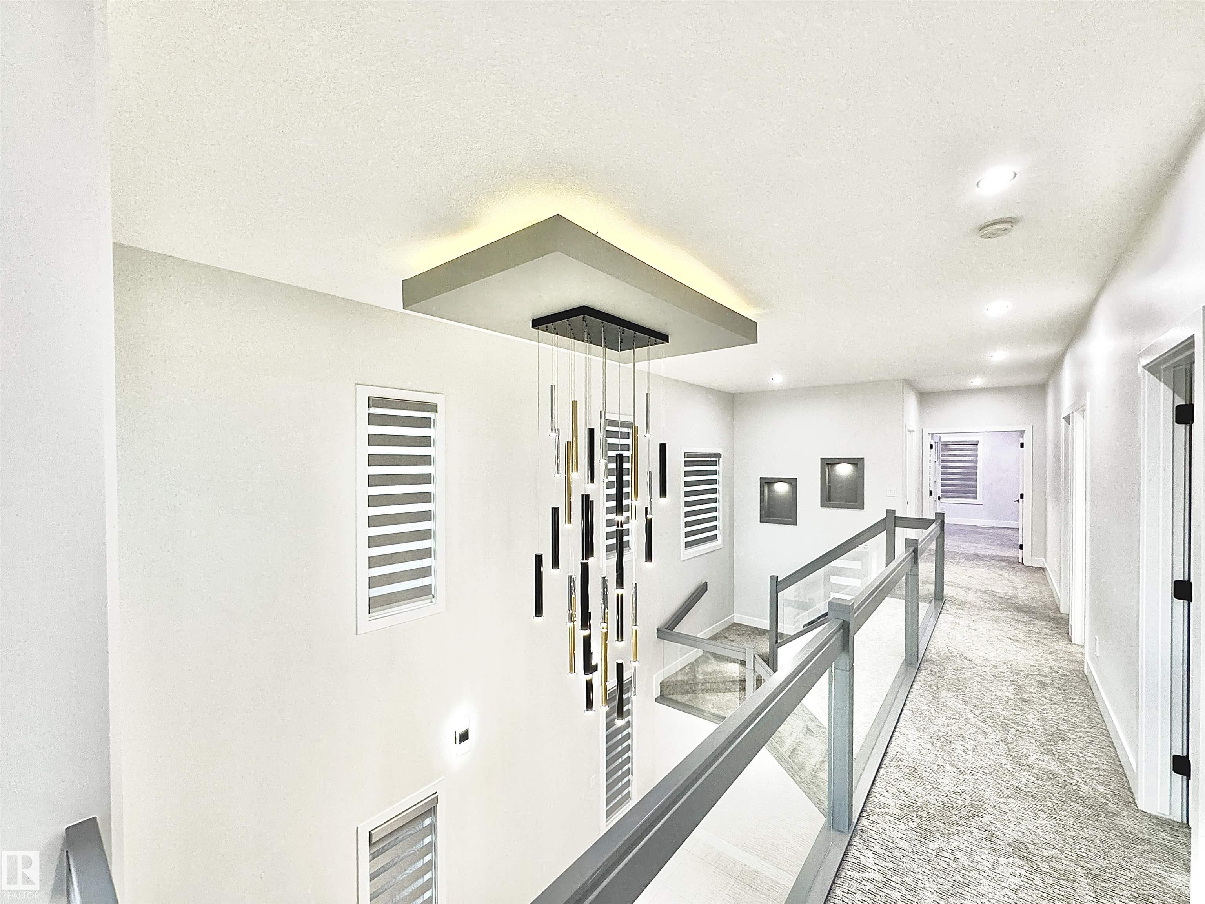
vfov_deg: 85.7
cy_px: 452
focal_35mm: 14
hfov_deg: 102.1
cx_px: 602
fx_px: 487
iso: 250
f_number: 2.2
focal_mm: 2.22
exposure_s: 1/120
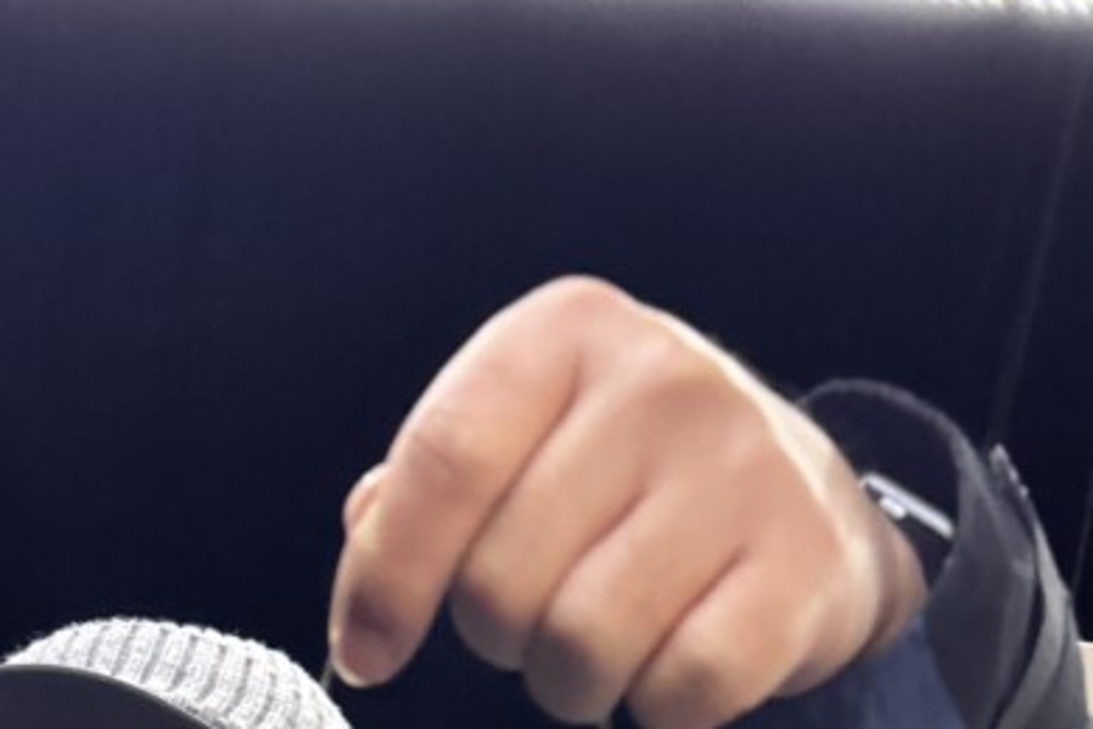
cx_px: 468
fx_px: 1943
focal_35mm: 64
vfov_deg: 16.9
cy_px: 1371
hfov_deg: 31.4
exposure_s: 1/30
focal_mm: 6.76
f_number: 1.78
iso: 1250
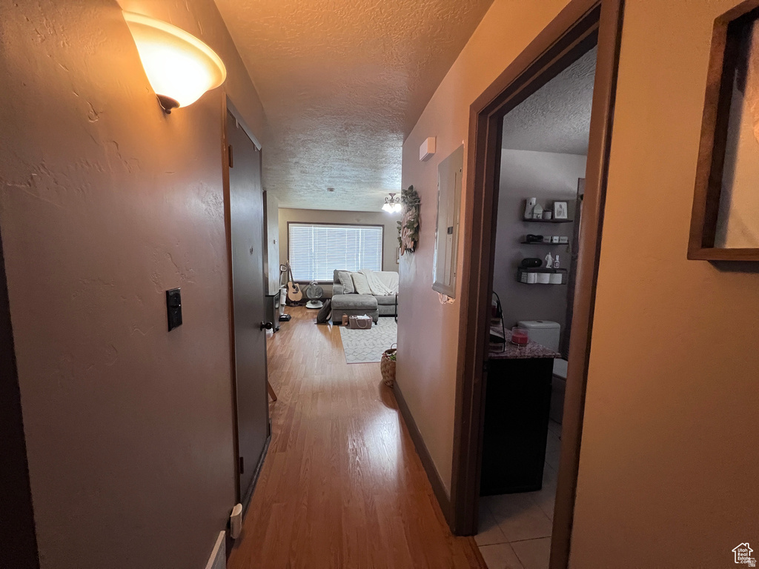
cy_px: 284
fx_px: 285
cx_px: 380
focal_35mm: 13
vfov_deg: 89.9
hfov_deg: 106.2
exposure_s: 1/60
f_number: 1.8
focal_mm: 1.57
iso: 640
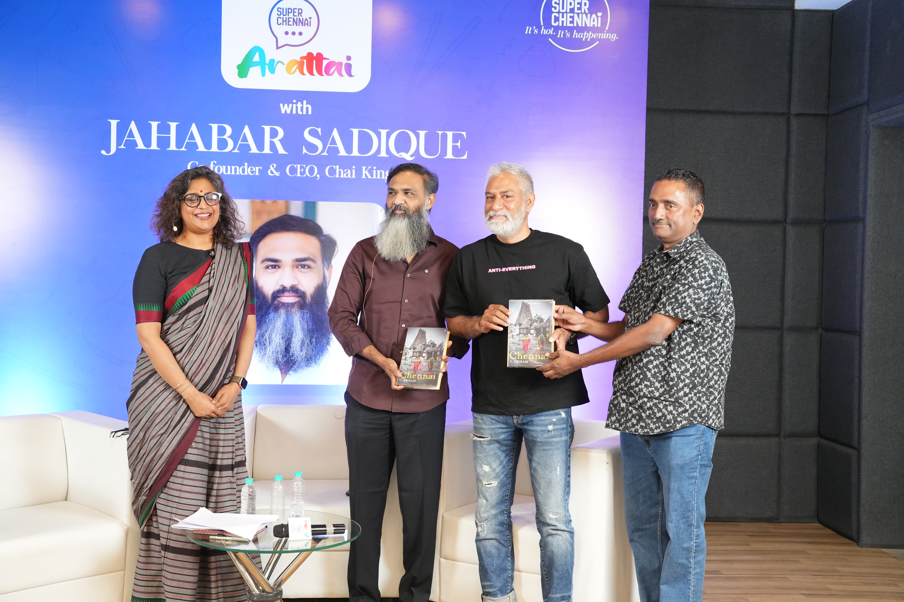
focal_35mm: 42
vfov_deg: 31.9
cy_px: 301
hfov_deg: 46.4
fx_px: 1055
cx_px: 452
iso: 3200
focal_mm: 42
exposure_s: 1/160
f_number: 5
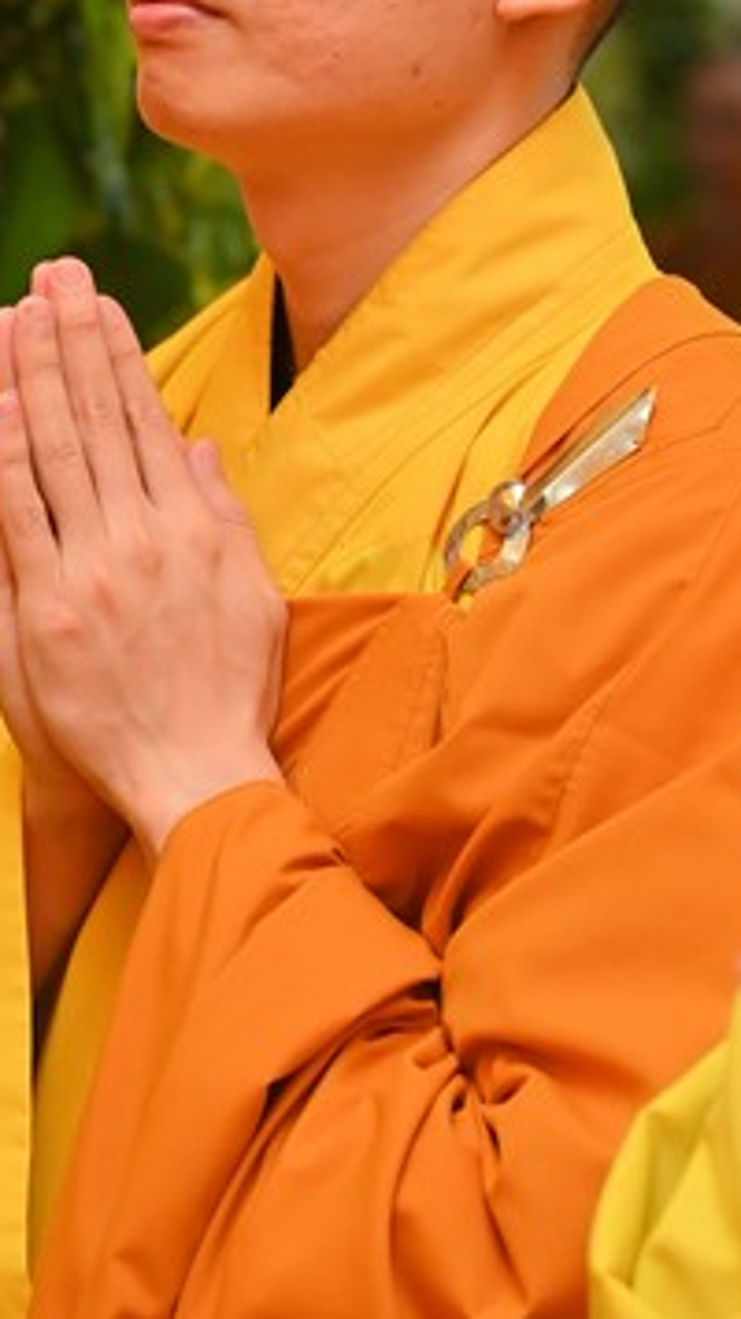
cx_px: 50
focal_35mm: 201
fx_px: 7028
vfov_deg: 10.7
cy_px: 500
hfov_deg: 6.0
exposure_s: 1/125
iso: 1250
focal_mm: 105
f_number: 5
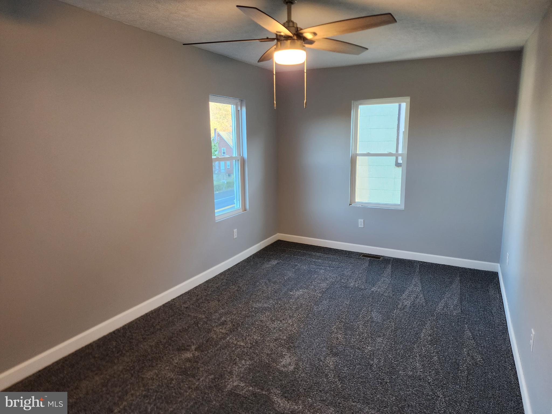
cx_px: 276
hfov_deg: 73.9
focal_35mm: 23
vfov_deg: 58.9
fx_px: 367
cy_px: 207
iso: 320
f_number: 1.8
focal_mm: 6.4
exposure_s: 1/120
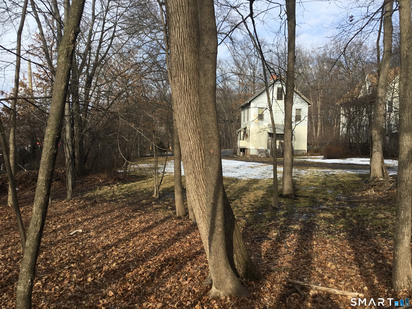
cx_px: 206
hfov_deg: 58.4
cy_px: 154
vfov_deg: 45.4
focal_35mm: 31
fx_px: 369
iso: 25
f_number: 2.4
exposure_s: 1/595
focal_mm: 3.3
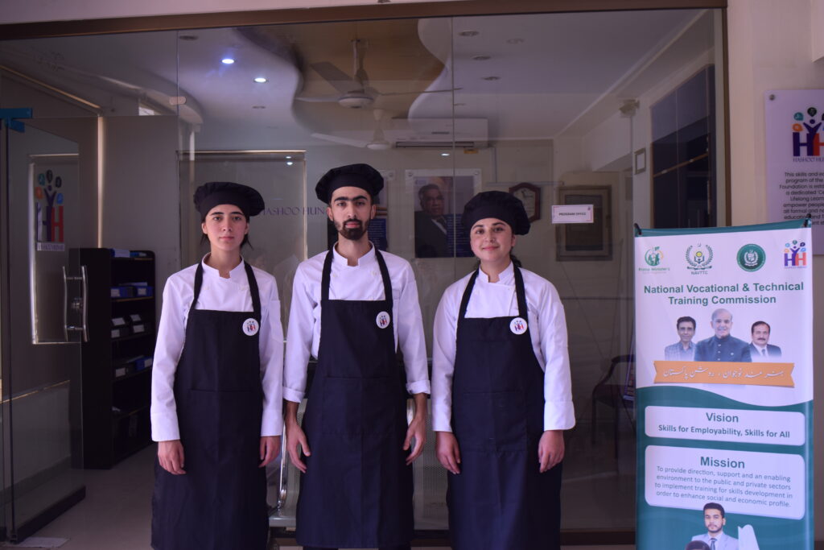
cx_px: 412
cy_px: 275
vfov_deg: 35.5
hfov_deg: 51.3
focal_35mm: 38
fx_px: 858
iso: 200
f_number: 5.6
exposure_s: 1/15
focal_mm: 25
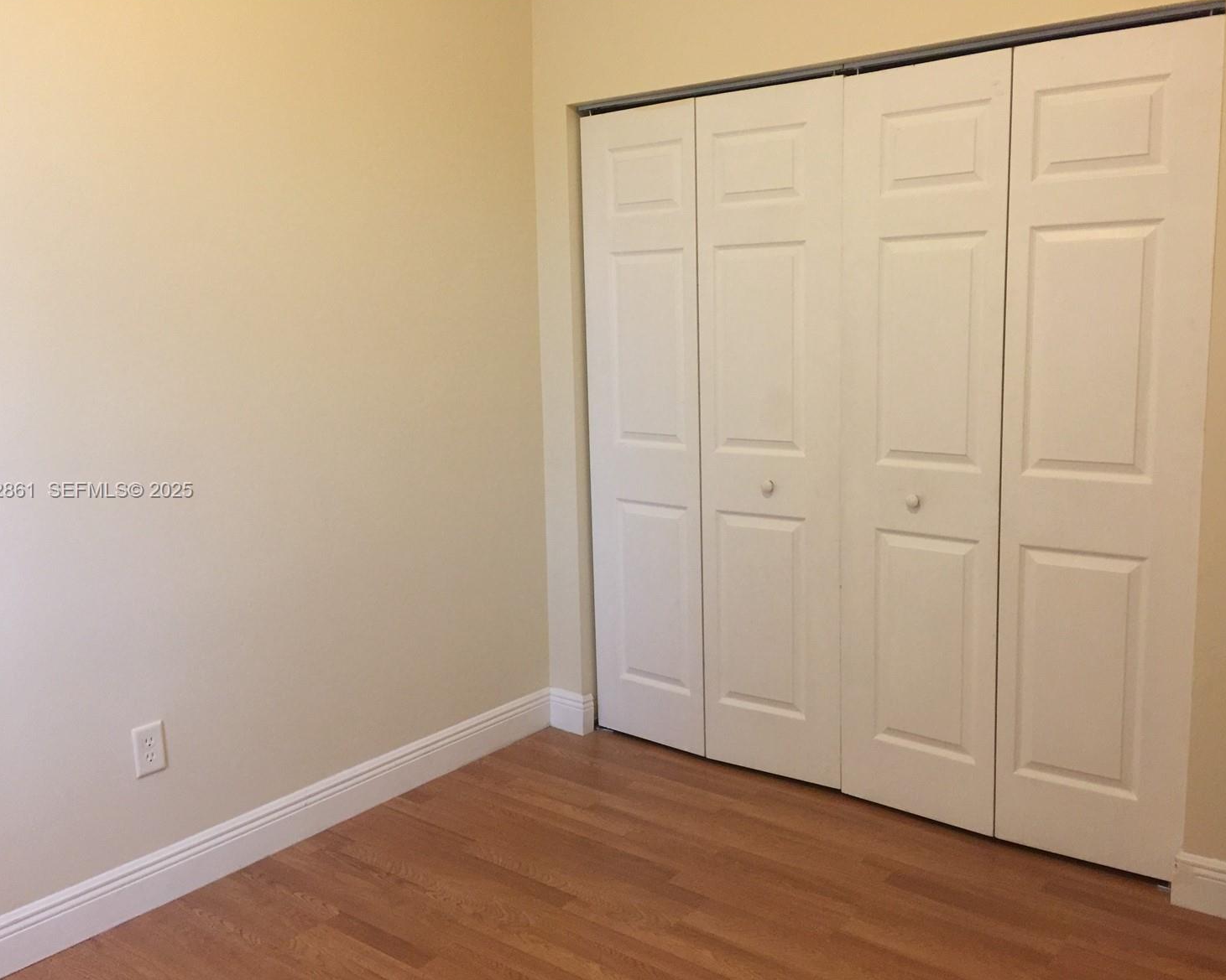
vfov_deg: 47.1
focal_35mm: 31
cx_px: 603
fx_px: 1125
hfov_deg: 57.2
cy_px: 491
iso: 125
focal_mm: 4.15
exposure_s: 1/15
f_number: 2.2
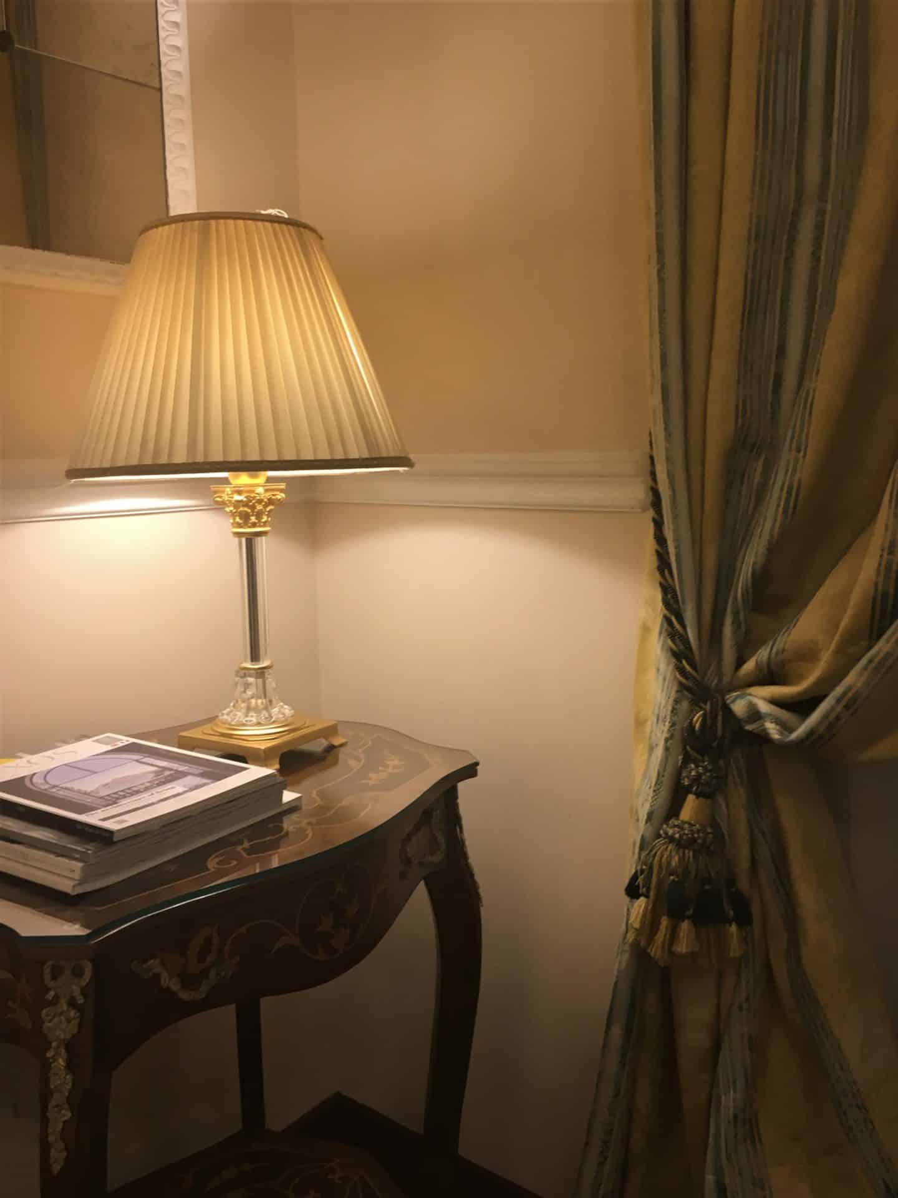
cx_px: 449
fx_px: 1003
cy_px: 599
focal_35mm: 29
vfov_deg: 61.7
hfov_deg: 48.2
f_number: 2.2
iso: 80
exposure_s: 1/33
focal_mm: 4.15
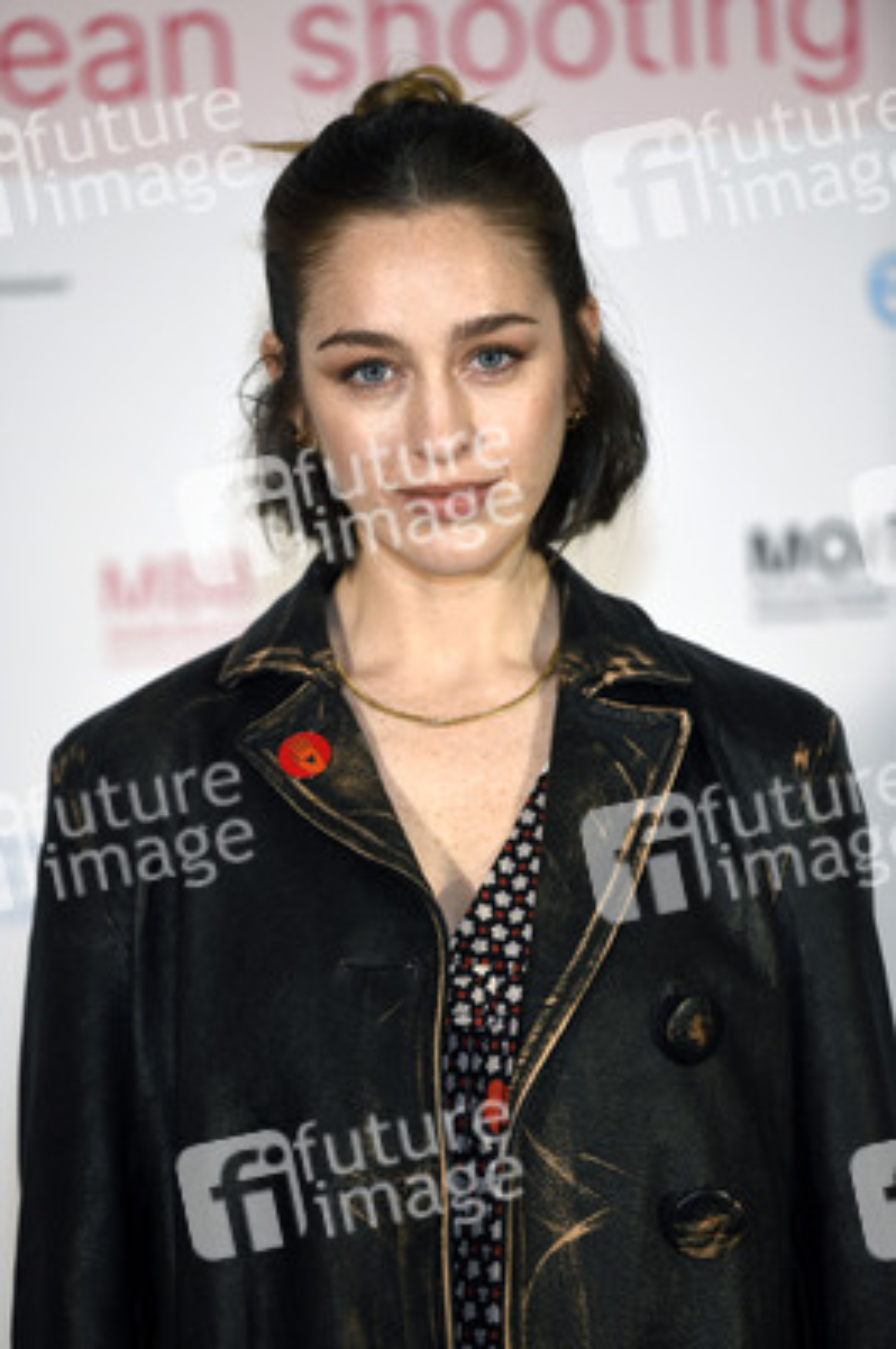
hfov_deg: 7.2
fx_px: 7105
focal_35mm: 190
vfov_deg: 10.8
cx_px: 448
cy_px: 674
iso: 800
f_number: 3.5
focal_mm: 190
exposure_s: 1/250
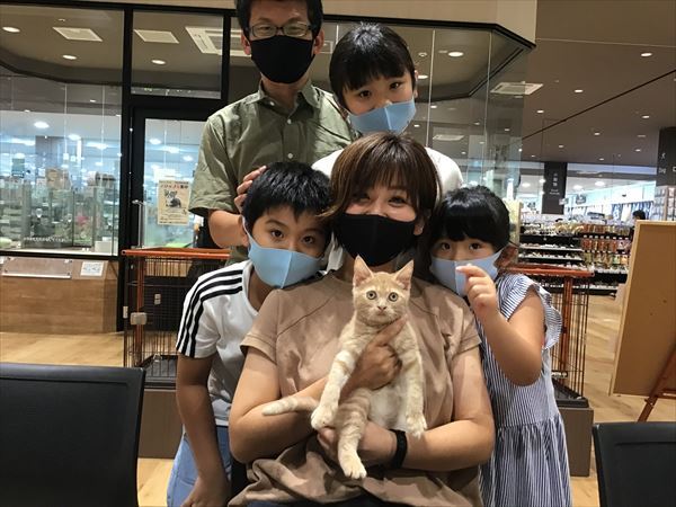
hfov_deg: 58.4
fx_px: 605
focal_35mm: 31
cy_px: 254
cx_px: 338
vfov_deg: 45.4
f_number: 2.4
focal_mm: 3.3
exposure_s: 1/30
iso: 100
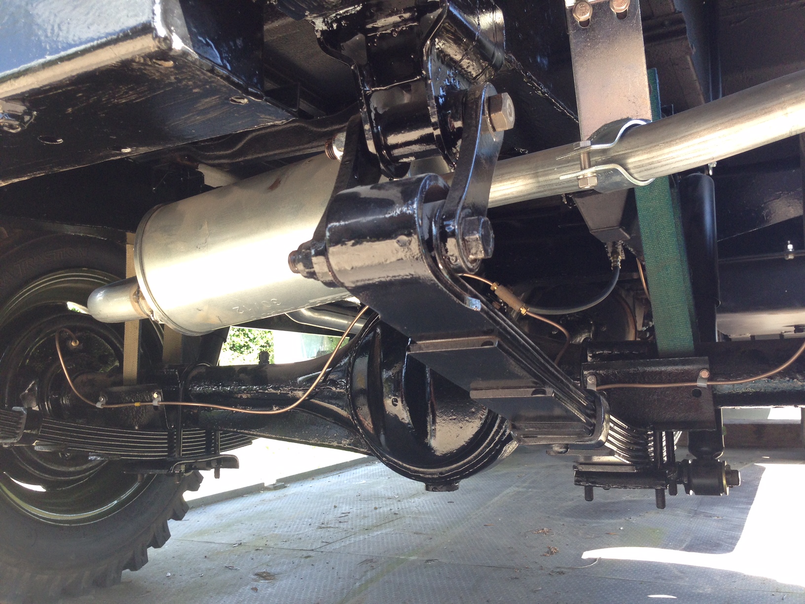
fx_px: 767
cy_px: 302
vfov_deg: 42.9
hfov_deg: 55.4
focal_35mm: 33
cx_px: 402
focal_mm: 4.12
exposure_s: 1/120
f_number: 2.4
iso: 80
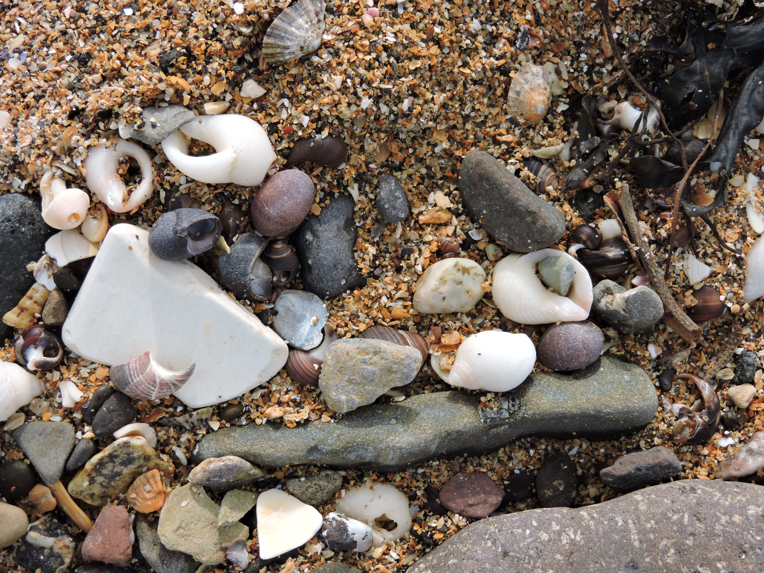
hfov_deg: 32.2
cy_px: 286
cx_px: 382
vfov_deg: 24.4
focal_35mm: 60
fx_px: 1324
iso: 100
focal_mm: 10.7
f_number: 3.7
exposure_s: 1/640
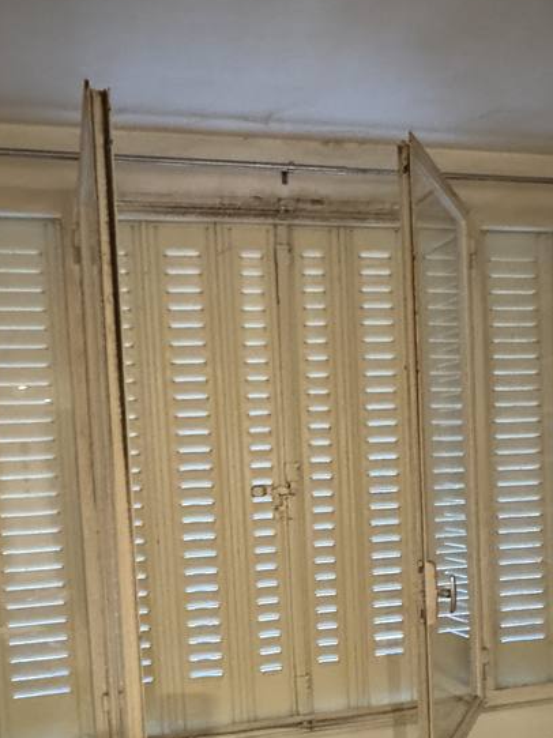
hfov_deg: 45.4
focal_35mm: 31
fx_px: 661
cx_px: 296
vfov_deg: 57.1
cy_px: 492
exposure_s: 1/33
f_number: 2.2
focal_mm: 2.22
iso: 1000
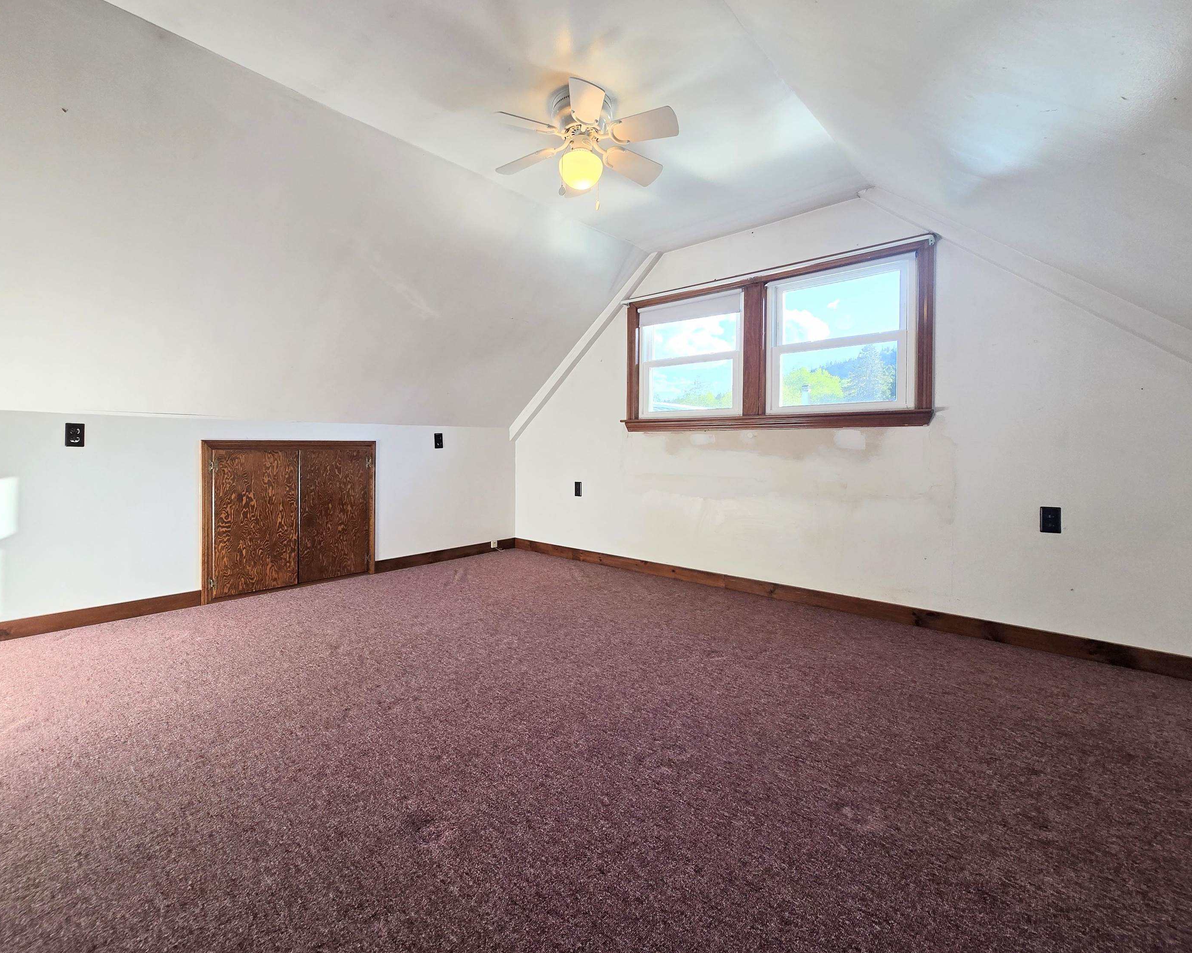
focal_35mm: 14
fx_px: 494
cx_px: 580
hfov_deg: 100.7
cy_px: 466
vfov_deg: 88.0
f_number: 2.2
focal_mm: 2.2
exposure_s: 1/133
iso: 50
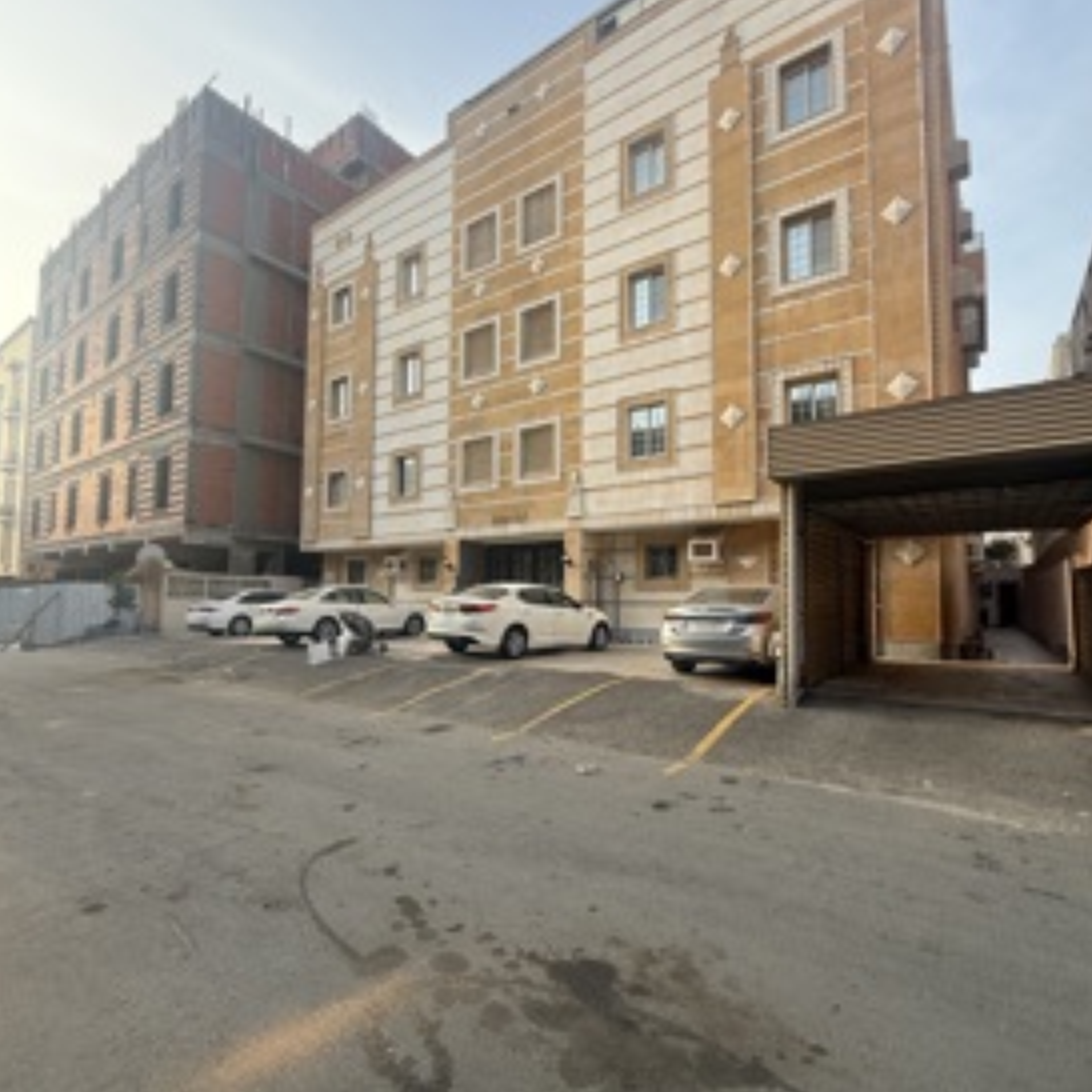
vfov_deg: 83.9
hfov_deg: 84.0
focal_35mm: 17
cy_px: 570
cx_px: 542
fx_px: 607
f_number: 2.2
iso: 50
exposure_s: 1/554
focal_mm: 2.22
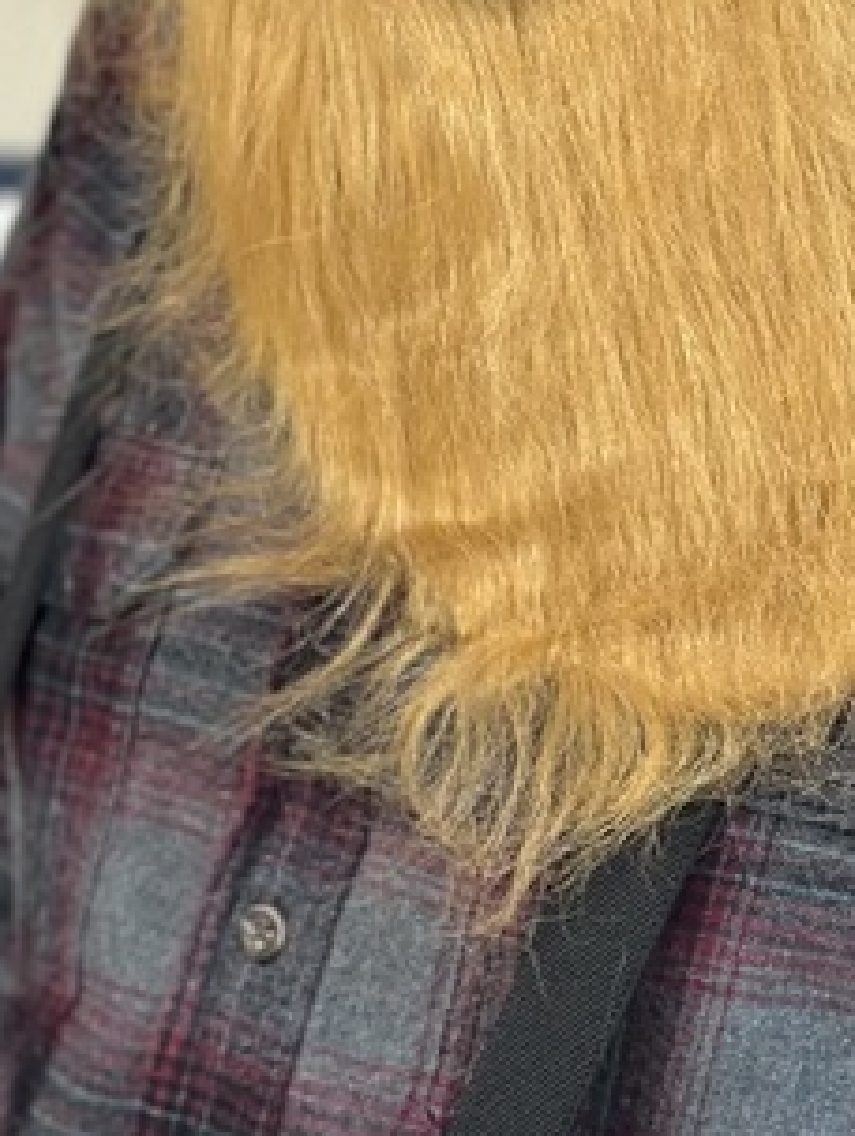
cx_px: 446
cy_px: 386
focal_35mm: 162
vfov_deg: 12.2
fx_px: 5324
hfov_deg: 9.2
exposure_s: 1/60
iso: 250
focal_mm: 6.86
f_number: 1.78
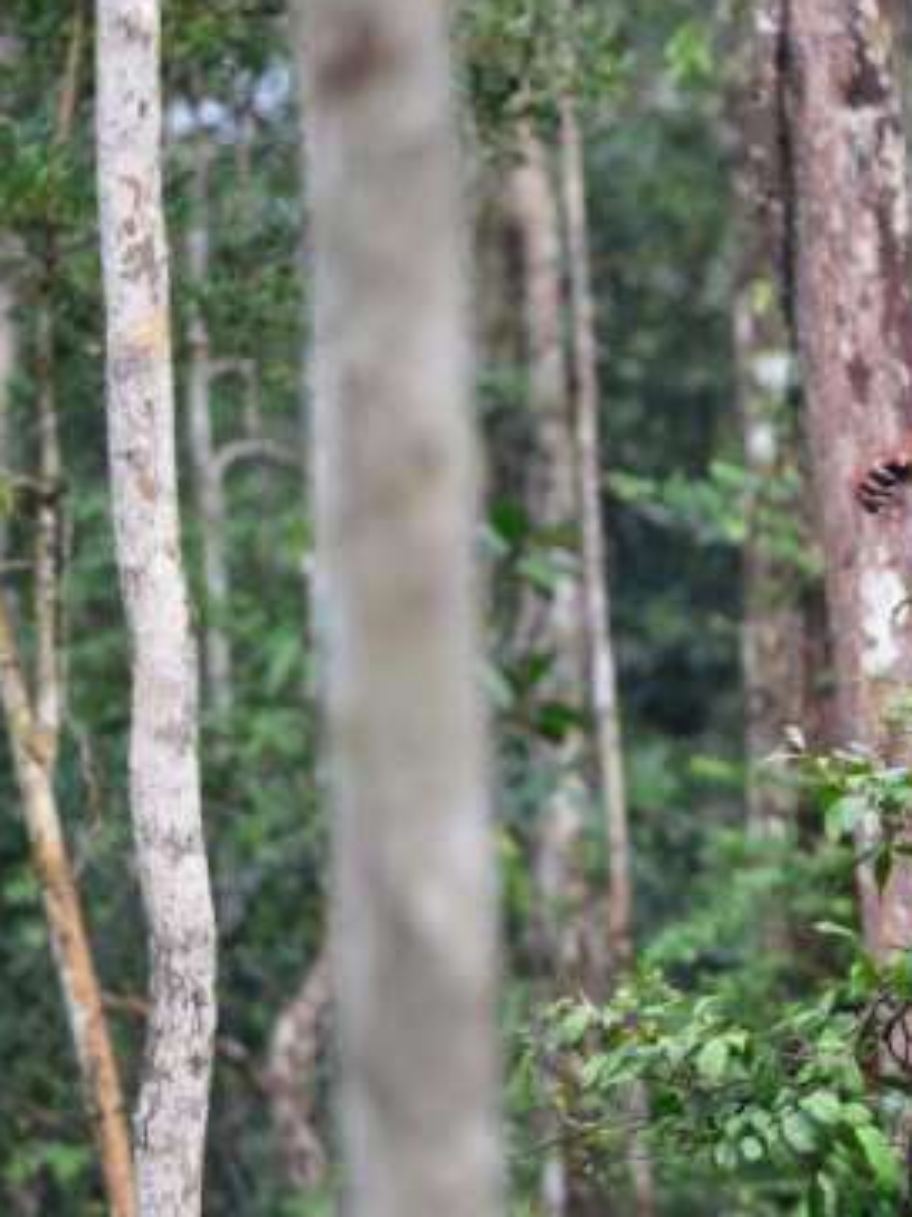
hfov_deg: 3.5
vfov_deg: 4.7
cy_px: 610
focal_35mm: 424
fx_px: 14903
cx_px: 1120
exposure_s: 1/200
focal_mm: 200
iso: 250
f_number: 2.8
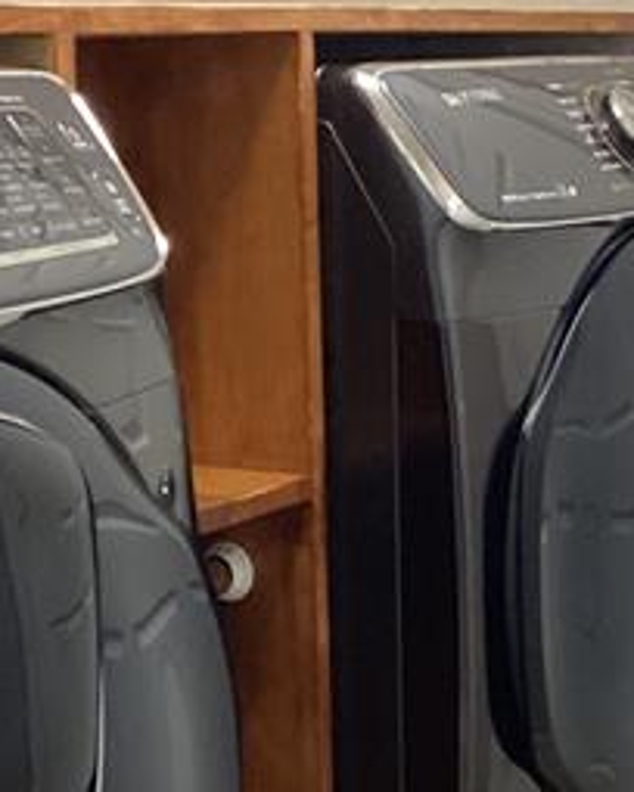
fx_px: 2134
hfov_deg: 16.9
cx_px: 317
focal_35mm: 91
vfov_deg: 20.9
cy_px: 568
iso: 320
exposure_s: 1/33
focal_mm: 3.3
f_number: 2.4
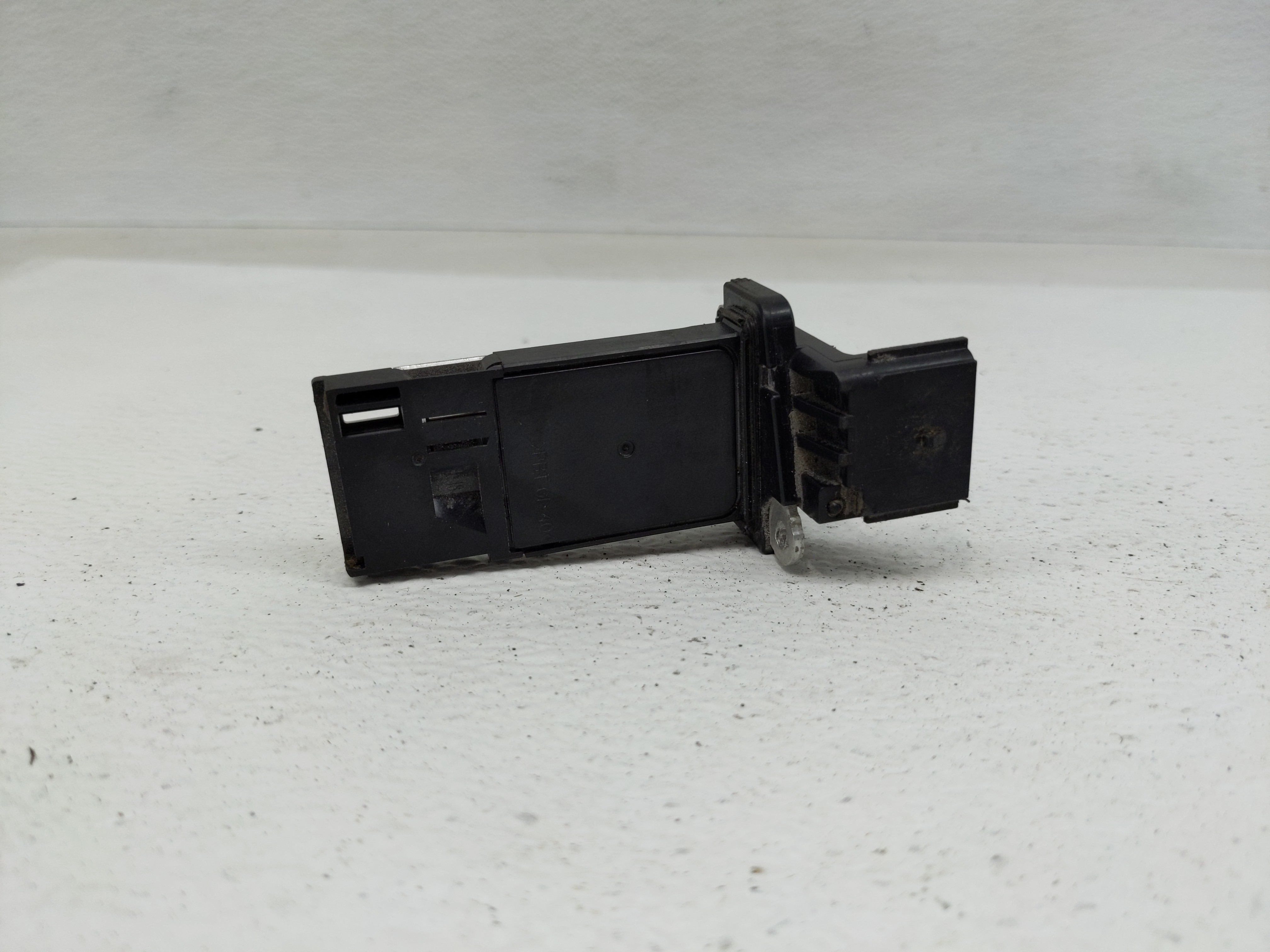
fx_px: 917
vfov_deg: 54.9
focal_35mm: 25
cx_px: 635
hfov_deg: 69.4
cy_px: 476
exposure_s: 1/120
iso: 66
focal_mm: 4.38
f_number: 1.73
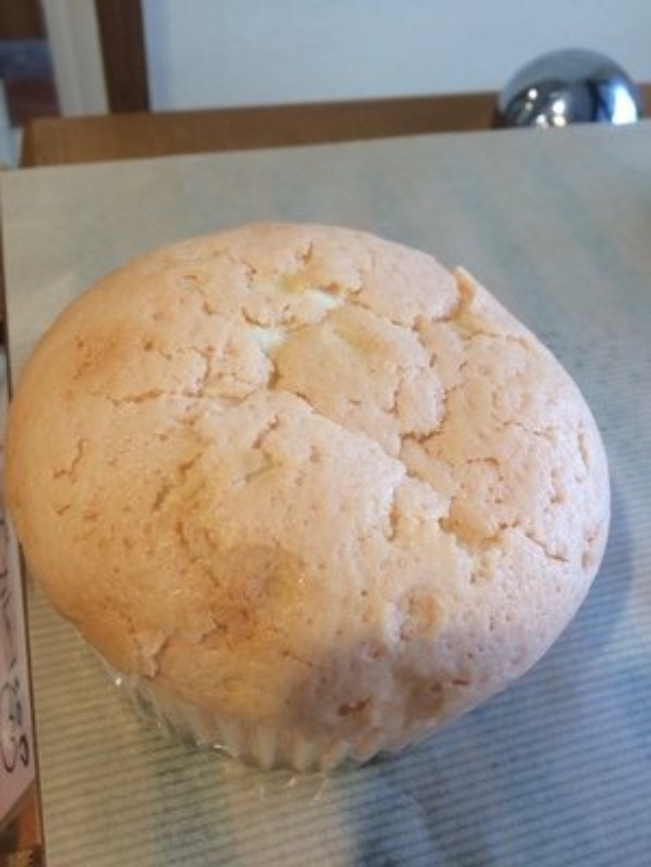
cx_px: 326
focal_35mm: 29
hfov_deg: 48.2
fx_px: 727
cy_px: 434
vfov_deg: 61.7
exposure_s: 1/101
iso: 32
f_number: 2.2
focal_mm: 4.15
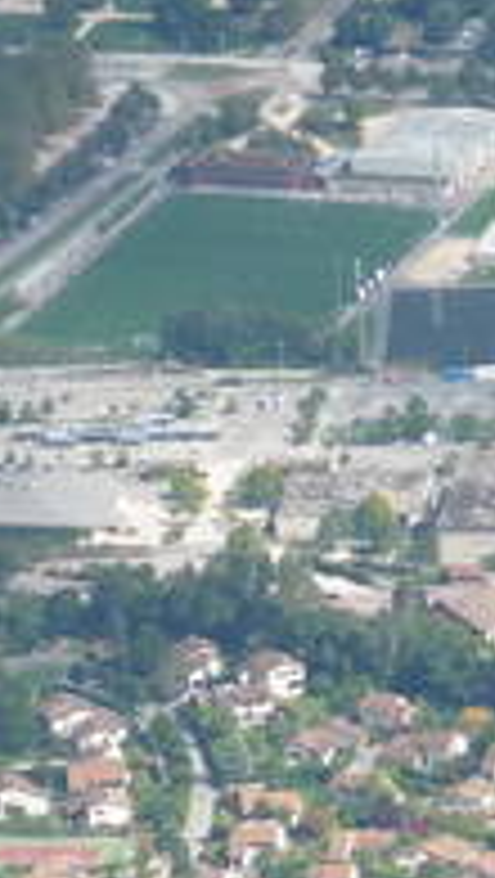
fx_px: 20886
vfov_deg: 2.4
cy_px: 594
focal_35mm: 897
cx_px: 86
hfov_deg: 1.4
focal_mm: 47
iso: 100
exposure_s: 1/320
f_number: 4.9
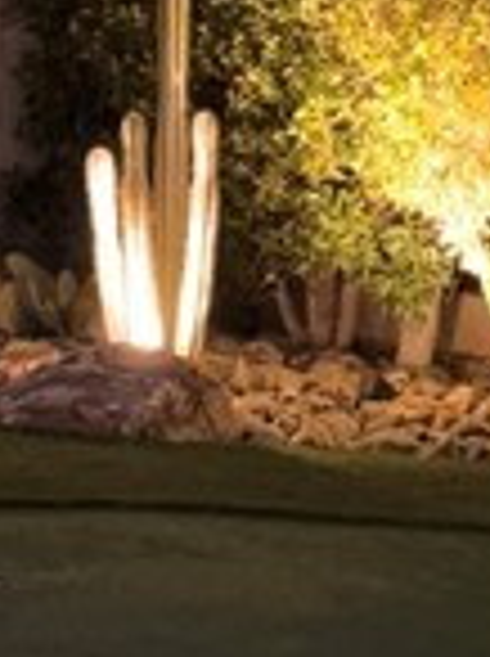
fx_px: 4316
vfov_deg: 8.7
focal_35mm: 228
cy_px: 342
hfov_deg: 6.5
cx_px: 414
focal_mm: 5.96
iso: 500
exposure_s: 1/4
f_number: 1.6
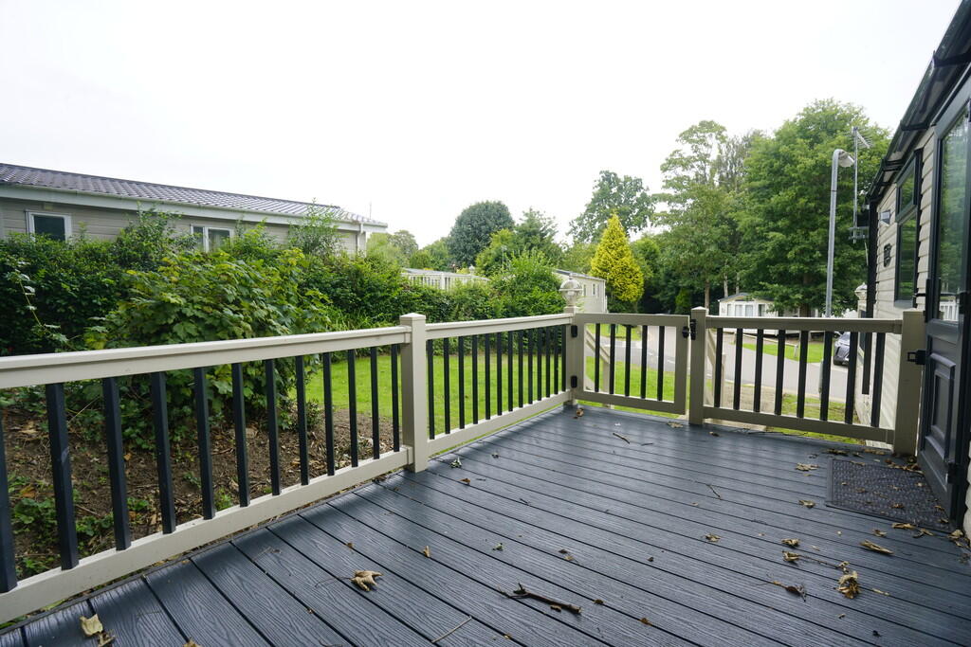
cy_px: 324
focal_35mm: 16
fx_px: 432
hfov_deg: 96.7
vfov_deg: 73.8
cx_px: 486
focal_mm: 16
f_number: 16
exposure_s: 1/60
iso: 400
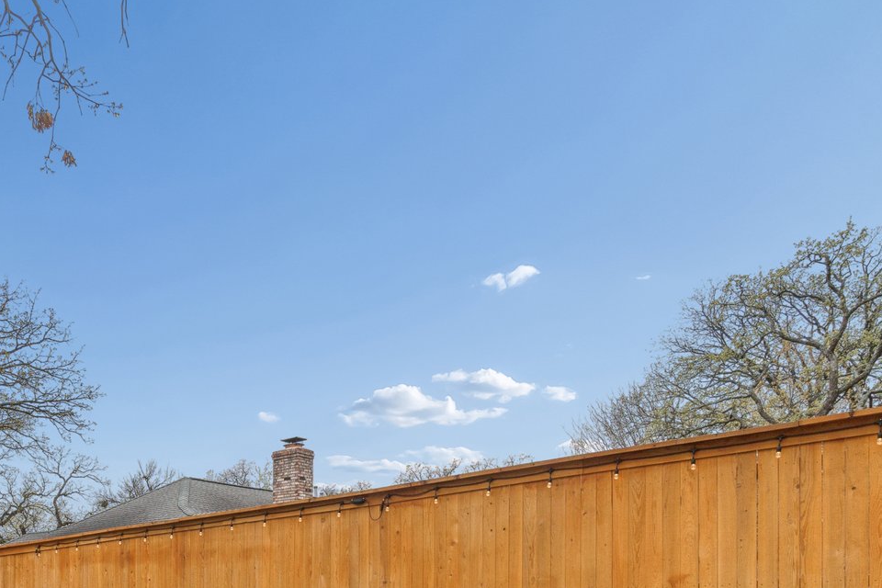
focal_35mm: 32
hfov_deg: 55.2
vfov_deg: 35.9
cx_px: 197
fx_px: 784
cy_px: 622
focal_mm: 10
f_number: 8
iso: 100
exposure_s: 1/200
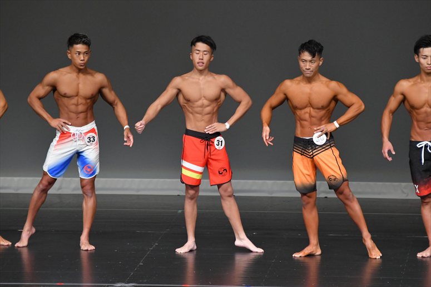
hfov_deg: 6.5
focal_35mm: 315
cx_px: 216
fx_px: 3769
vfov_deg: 4.4
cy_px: 144
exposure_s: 1/400
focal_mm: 210
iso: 4000
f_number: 5.6
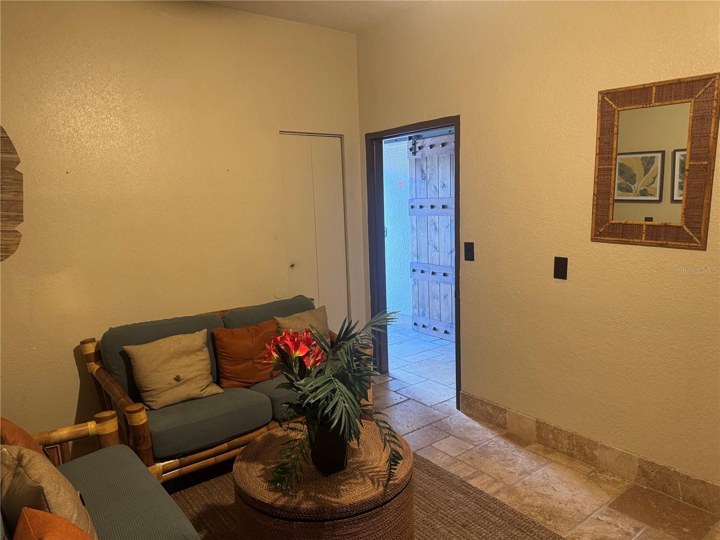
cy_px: 270
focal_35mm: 24
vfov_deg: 56.8
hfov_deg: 71.6
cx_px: 360
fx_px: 499
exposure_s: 1/60
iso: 320
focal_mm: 6.76
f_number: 1.78
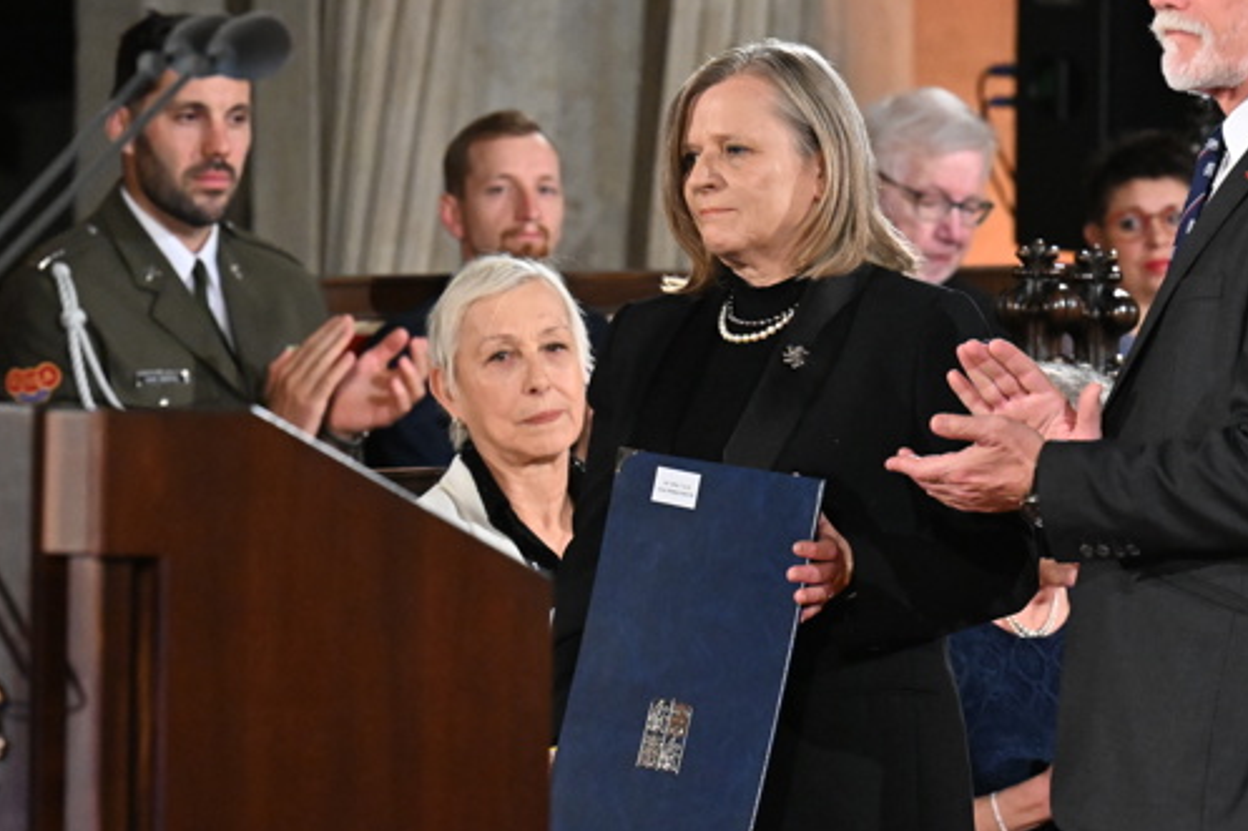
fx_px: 11158
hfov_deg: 6.4
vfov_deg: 4.3
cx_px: 821
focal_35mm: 322
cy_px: 367
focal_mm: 155
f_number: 5
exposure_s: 1/250
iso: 5000
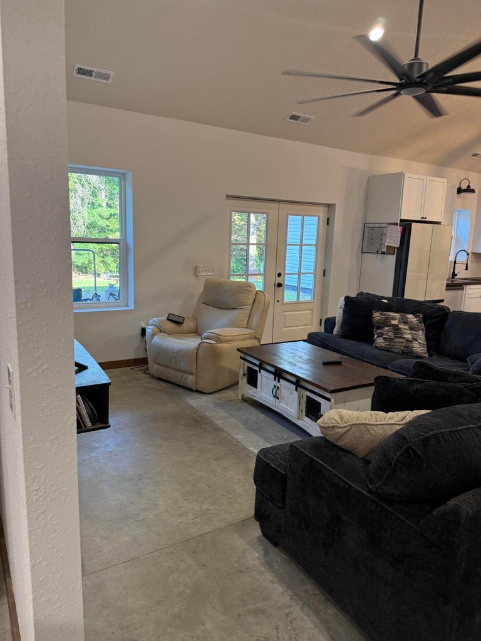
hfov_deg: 56.8
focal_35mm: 24
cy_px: 320
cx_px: 240
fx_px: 445
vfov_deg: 71.6
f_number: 1.78
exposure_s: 1/120
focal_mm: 6.76
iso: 320
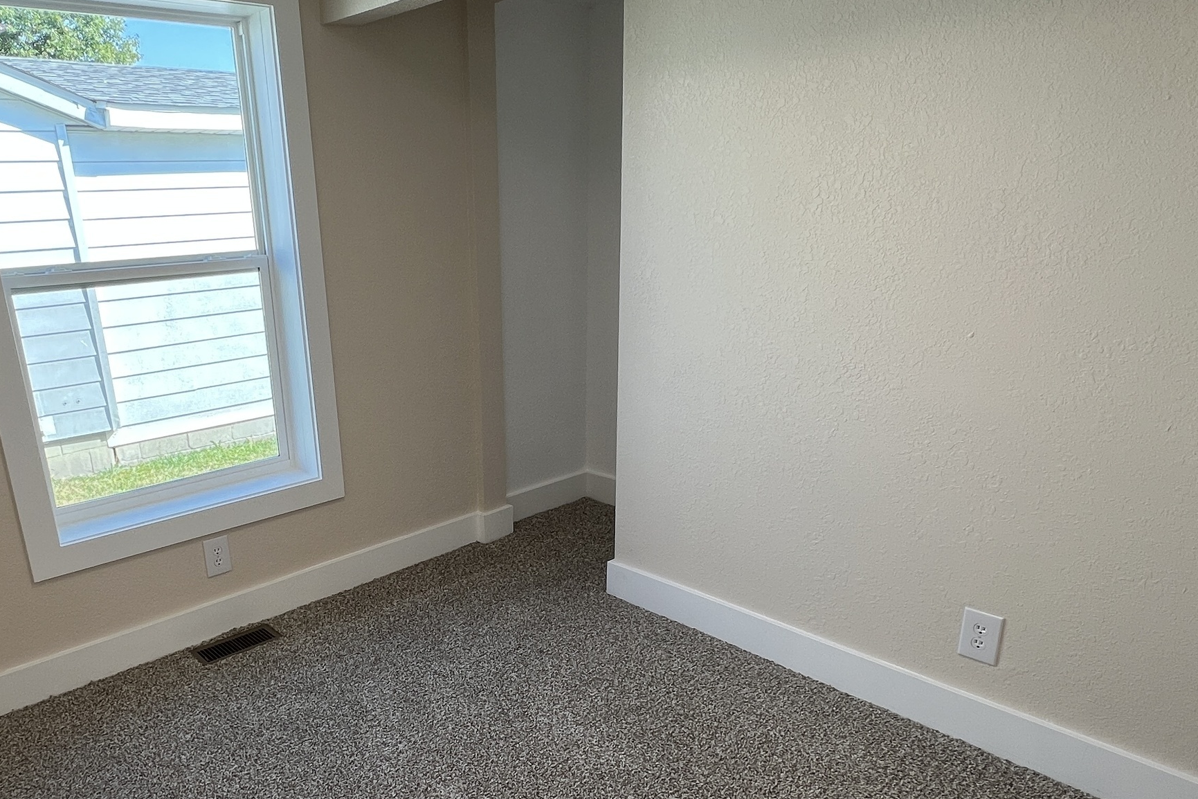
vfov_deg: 52.6
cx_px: 462
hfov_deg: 72.7
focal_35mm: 24
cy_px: 499
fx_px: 799
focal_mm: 1.57
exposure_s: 1/120
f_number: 1.8
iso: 40
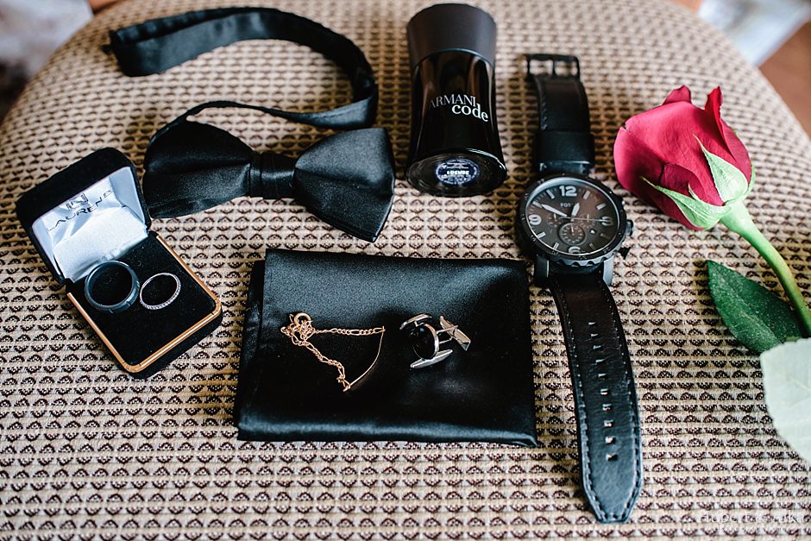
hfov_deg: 54.4
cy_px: 270
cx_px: 406
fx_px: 789
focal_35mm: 35
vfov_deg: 37.9
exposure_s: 1/125
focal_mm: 35
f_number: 3.5
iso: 500
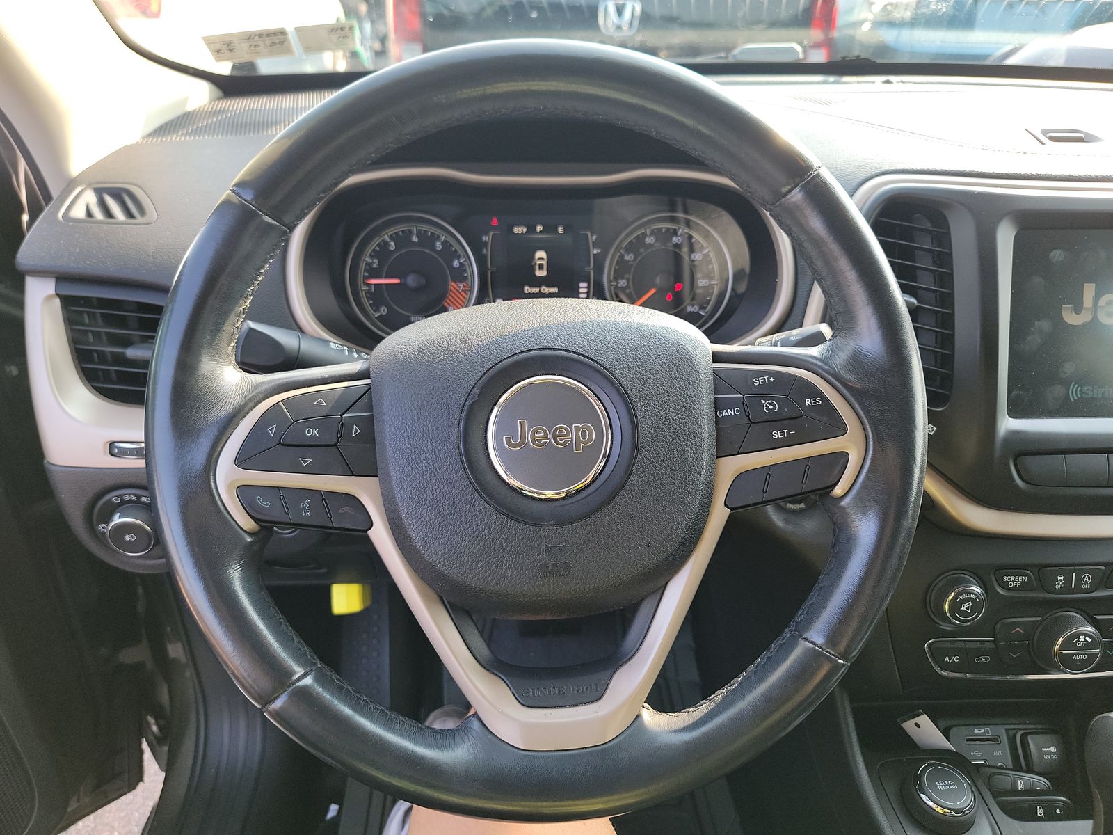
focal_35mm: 24
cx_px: 556
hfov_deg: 71.6
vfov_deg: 56.8
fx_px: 772
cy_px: 418
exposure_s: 1/119
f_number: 1.8
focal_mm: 6.7
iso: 97
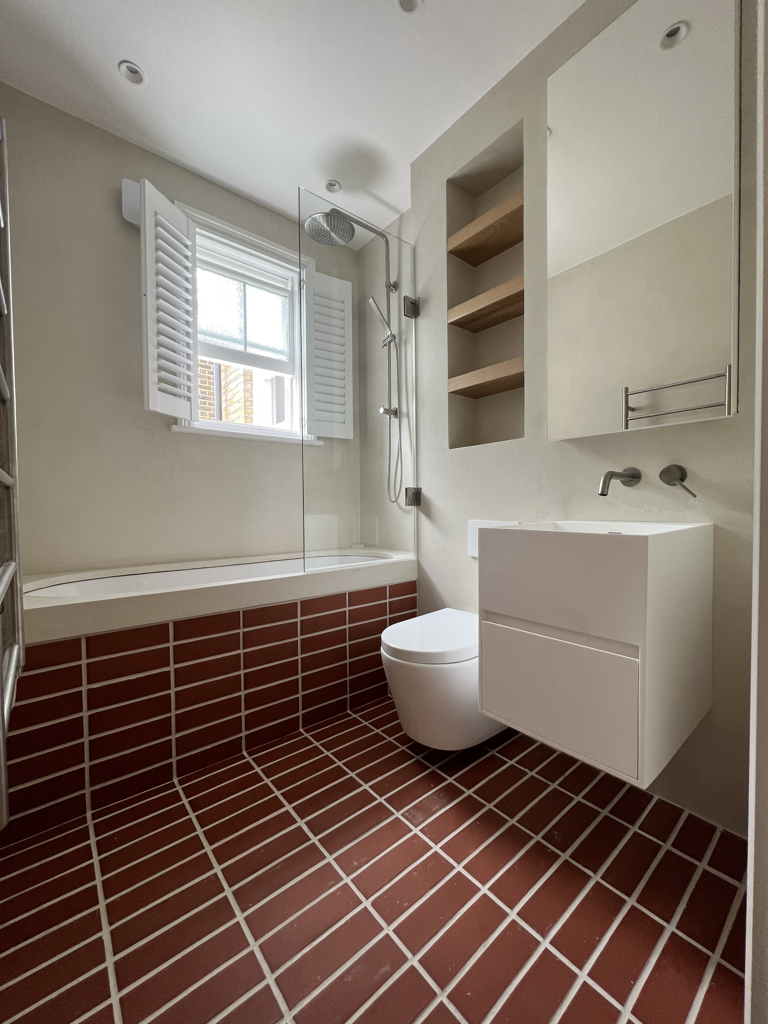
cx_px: 384
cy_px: 512
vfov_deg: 106.2
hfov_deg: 89.9
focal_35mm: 13
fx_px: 385
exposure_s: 1/99
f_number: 1.8
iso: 100
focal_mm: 1.57
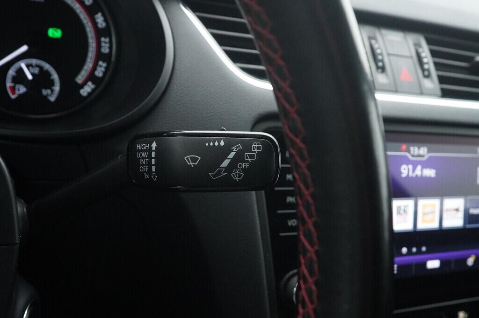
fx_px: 479
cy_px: 159
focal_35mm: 36
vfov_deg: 36.8
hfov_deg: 53.2
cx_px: 240
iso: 6400
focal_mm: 24
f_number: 6.3
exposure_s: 1/250
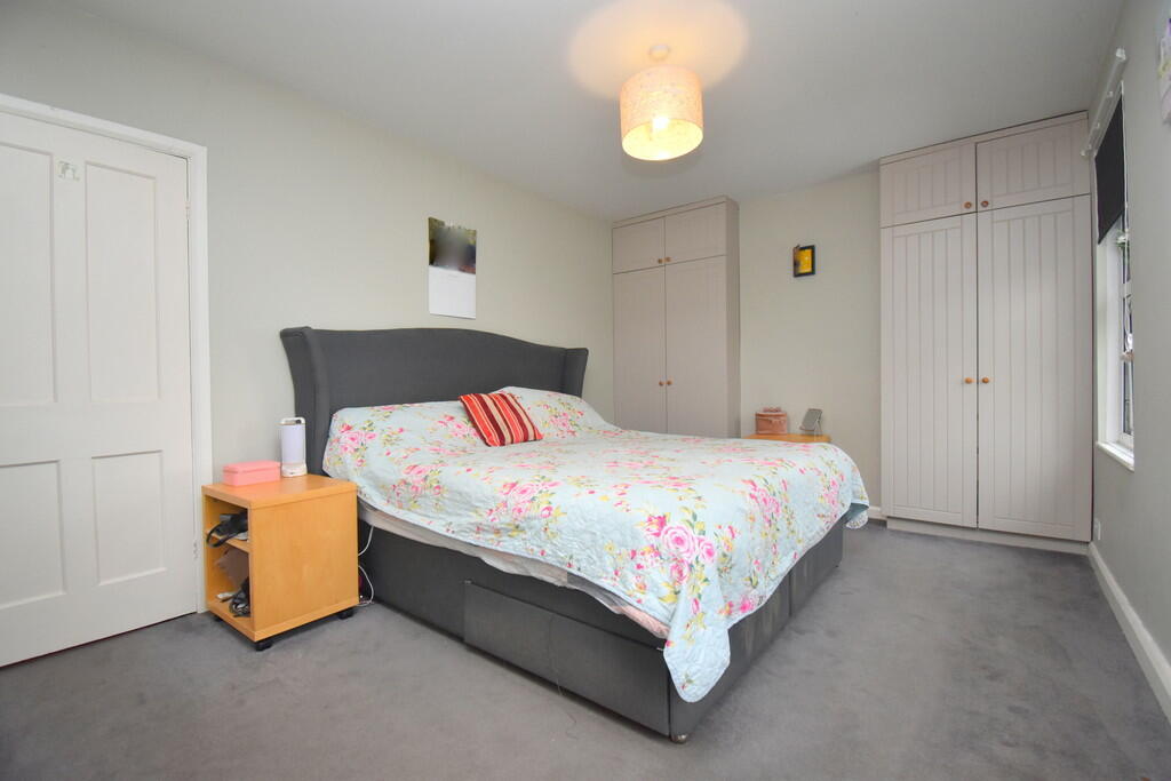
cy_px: 390
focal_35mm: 15
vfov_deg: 77.3
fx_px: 488
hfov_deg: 100.4
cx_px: 586
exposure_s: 1/160
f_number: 4.5
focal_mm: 10
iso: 800
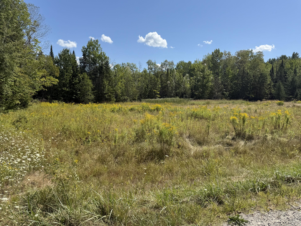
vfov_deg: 54.9
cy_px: 109
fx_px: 217
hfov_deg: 69.4
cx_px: 146
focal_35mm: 25
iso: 80
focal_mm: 6.76
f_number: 1.78
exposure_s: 1/3953
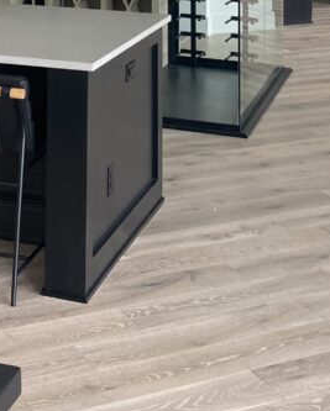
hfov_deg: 19.3
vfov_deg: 21.8
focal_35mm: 78
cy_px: -138
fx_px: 951
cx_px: 32
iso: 100
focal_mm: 4.25
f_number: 1.8
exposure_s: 1/120
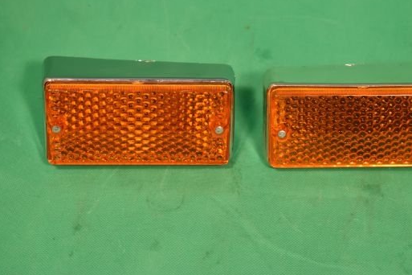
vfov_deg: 14.2
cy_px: 117
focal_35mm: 97
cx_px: 238
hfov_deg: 21.1
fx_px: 1105
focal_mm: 55
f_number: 5.6
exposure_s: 1/60
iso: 125
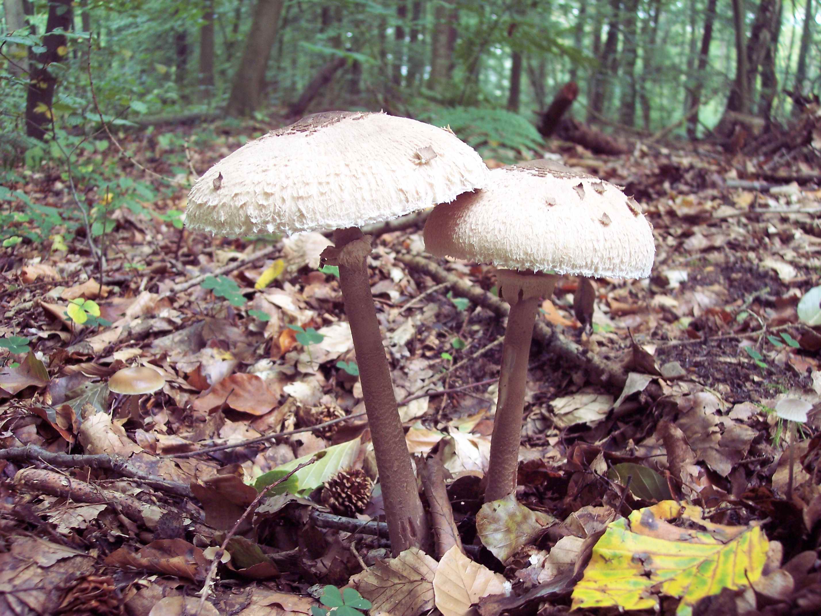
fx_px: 925
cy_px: 308
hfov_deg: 47.9
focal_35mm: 39
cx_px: 410
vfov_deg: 36.8
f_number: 3.4
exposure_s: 1/10
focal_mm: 8
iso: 200
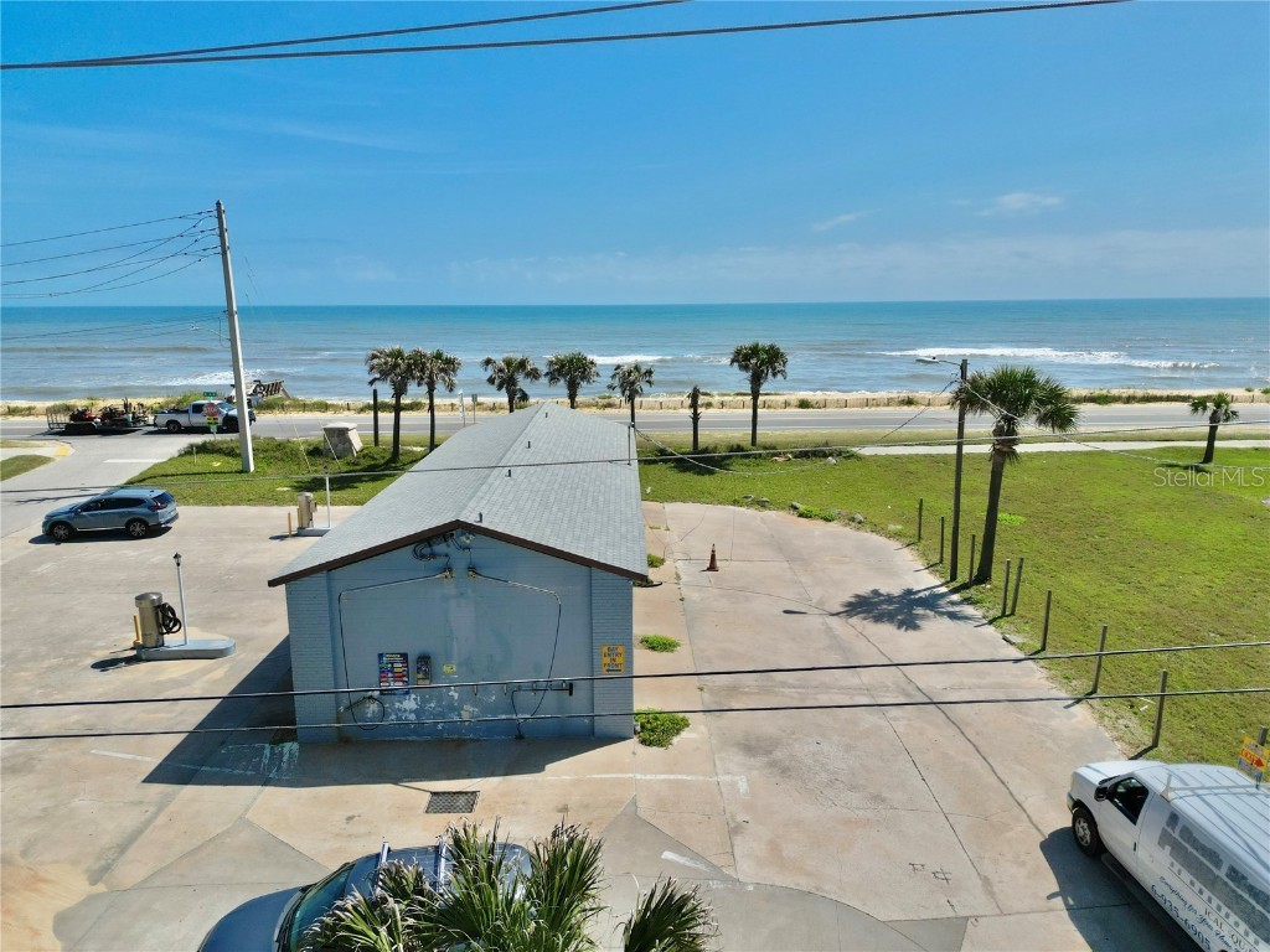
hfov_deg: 71.6
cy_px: 476
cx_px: 635
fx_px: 881
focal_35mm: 24
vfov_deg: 56.8
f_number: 1.7
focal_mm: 6.72
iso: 110
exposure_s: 1/6400
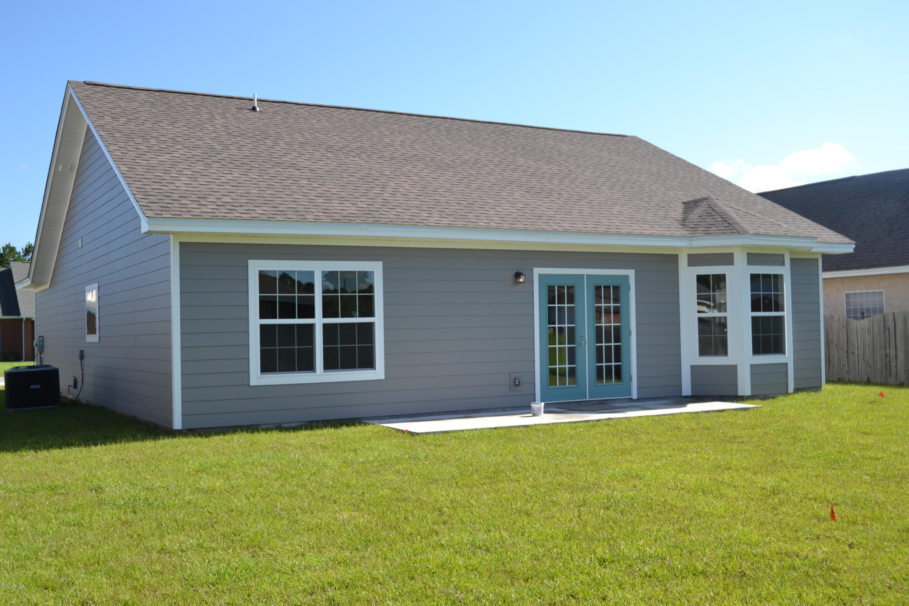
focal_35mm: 39
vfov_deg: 34.2
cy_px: 303
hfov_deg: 49.6
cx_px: 454
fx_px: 985
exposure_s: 1/250
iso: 100
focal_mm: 26
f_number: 5.6
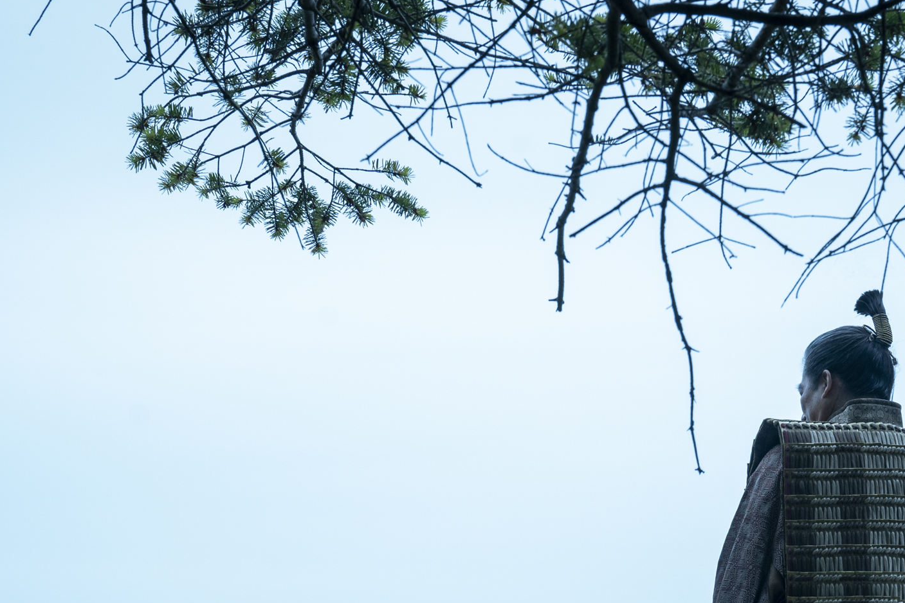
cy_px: 626
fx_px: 2036
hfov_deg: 24.9
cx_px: 593
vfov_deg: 16.5
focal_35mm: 81
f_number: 8
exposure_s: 1/640
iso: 800
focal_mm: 38
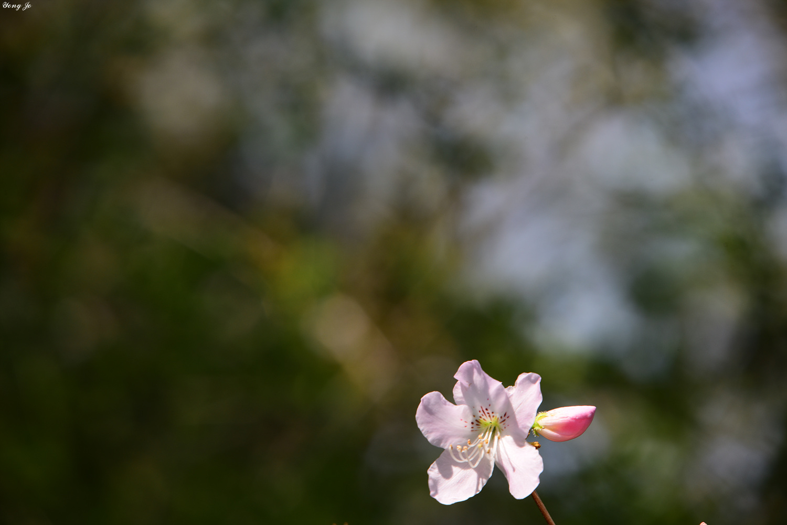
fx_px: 10933
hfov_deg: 4.1
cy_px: 262
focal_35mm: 500
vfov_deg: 2.8
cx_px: 394
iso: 200
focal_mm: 500
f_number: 10
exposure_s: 1/200
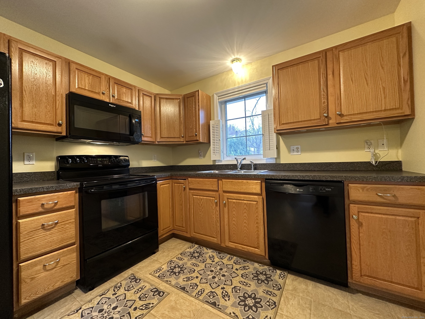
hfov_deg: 102.1
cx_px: 212
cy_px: 160
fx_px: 172
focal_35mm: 14
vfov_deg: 85.7
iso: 250
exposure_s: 1/60
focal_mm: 2.22
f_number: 2.2
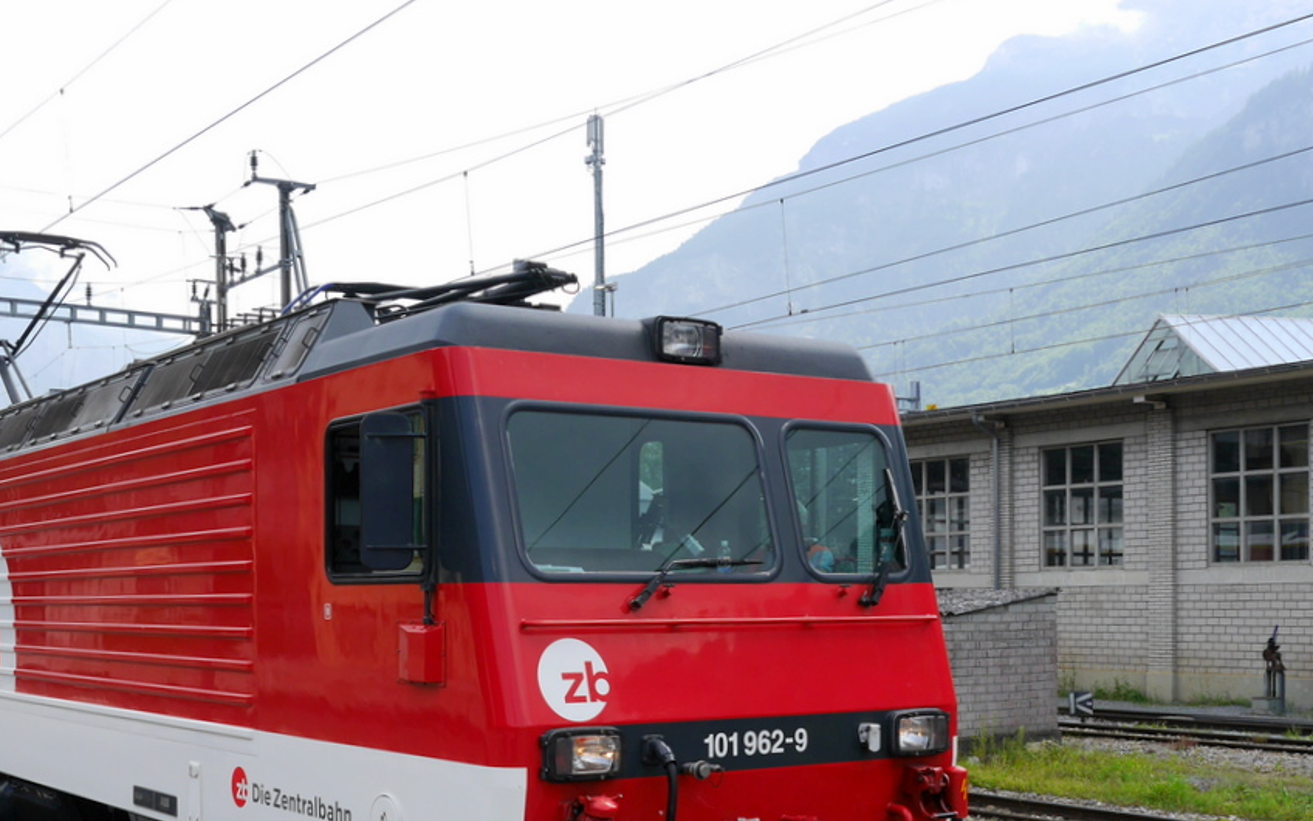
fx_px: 1718
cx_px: 508
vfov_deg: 26.5
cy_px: 626
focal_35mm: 48
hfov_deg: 41.6
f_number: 6.3
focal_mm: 16
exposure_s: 1/320
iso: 160
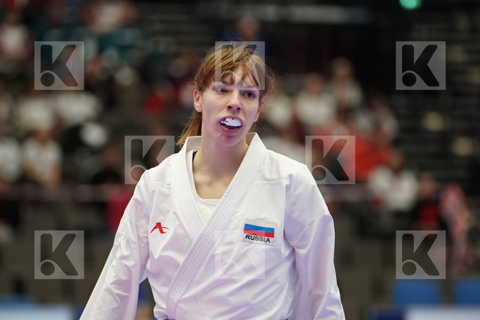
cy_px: 160
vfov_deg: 5.6
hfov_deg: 8.4
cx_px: 240
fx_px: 3280
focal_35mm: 246
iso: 3200
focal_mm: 164
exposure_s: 1/1000
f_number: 2.8
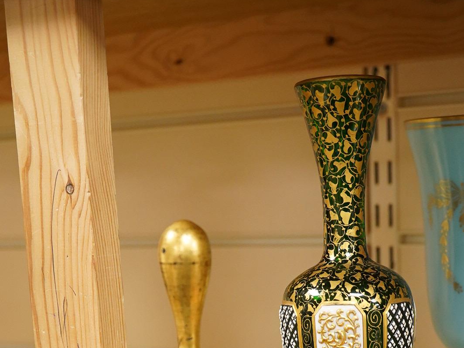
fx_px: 1072
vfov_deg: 17.9
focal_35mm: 80
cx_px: 272
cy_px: 368
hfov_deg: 24.4
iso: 2500
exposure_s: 1/160
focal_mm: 30
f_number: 6.3
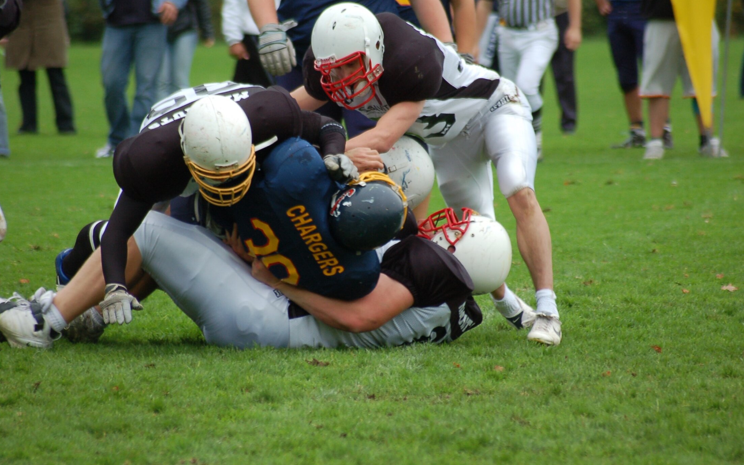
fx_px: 8374
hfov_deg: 5.1
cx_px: 371
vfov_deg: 3.2
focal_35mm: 413
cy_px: 218
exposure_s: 1/500
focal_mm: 270
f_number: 5.6
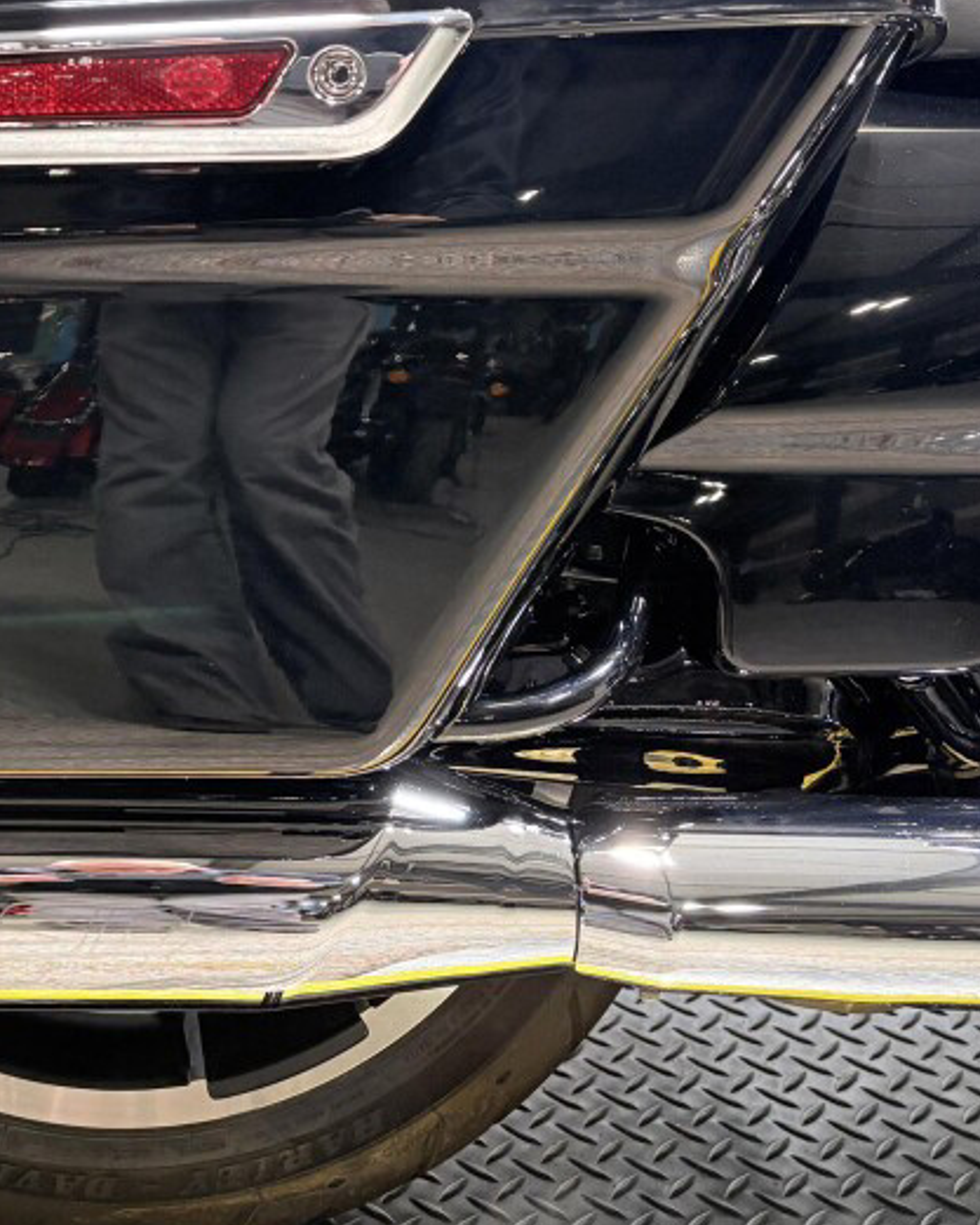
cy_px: 322
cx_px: 140
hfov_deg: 28.3
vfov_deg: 35.3
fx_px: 1885
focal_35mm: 52
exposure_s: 1/120
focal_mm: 5.96
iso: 125
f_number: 1.6
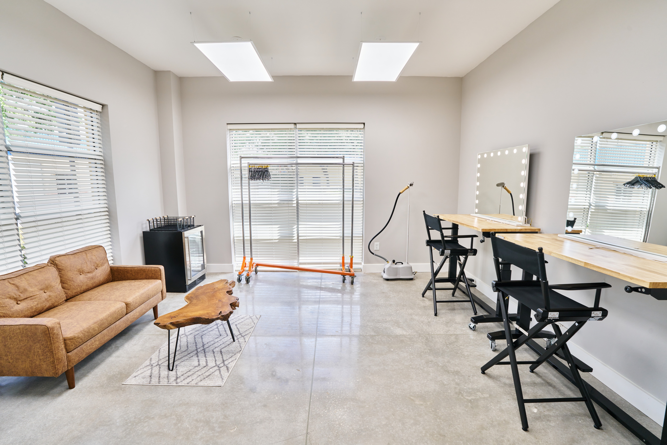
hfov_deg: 96.7
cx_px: 334
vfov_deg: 73.7
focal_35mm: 16
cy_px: 222
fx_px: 296
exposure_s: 1/13
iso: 100
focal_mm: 16
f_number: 10
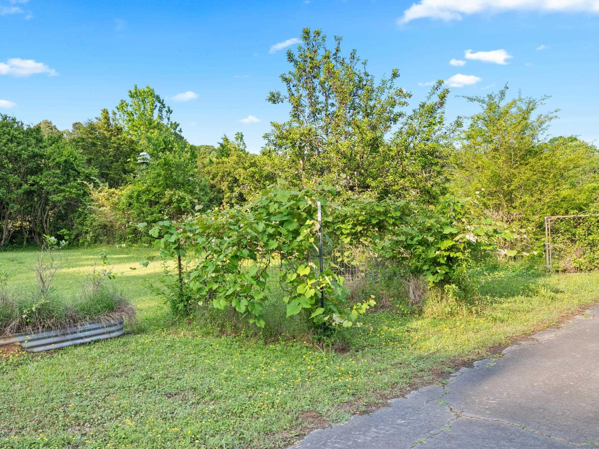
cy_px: 210
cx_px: 235
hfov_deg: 64.1
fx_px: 472
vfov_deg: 50.8
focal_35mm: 27
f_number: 7.1
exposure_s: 1/125
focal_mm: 15.5
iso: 400
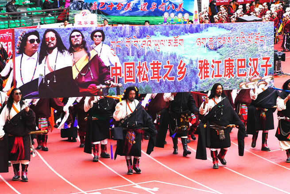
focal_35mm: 152
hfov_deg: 13.5
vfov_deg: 9.0
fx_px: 1225
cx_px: 145
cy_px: 97
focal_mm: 152
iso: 4000
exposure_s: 1/160
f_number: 20
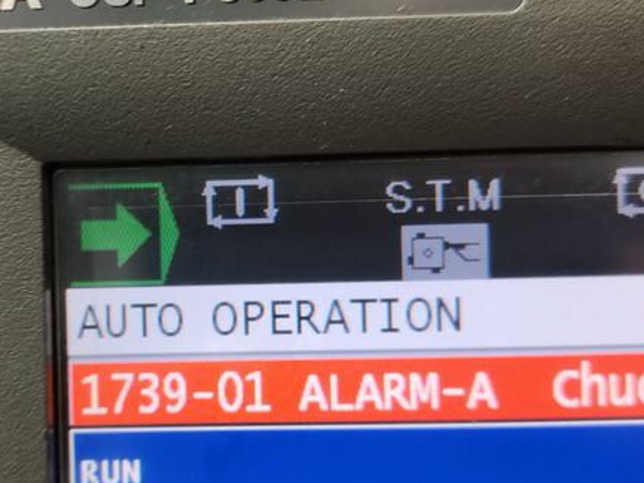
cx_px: 211
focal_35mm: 51
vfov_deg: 28.6
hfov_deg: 37.1
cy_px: 265
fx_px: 949
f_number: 1.8
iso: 250
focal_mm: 6.4
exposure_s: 1/36
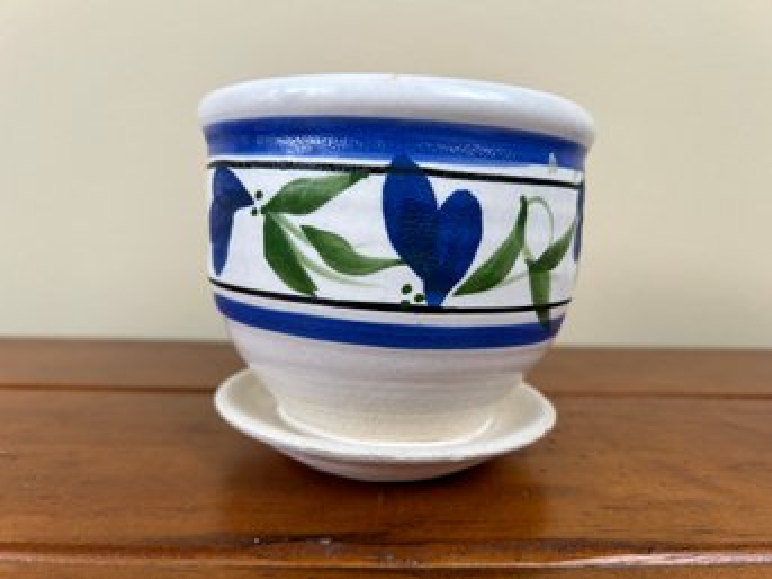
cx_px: 386
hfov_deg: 67.3
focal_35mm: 26
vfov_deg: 53.0
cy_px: 290
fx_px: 580
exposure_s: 1/120
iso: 40
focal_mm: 5.7
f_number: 1.5
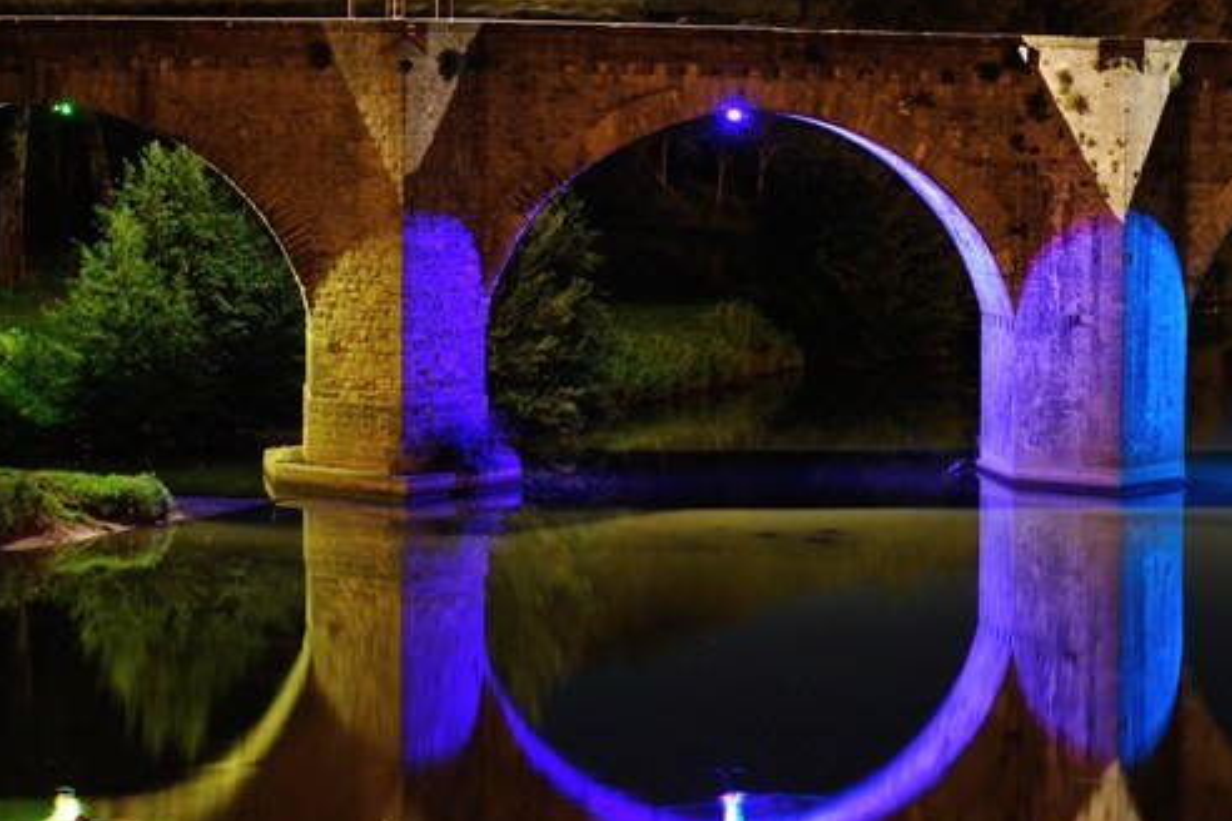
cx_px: 836
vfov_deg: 9.0
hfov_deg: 13.5
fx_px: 5201
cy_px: 428
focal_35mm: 152
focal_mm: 85
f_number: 8
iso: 400
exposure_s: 20
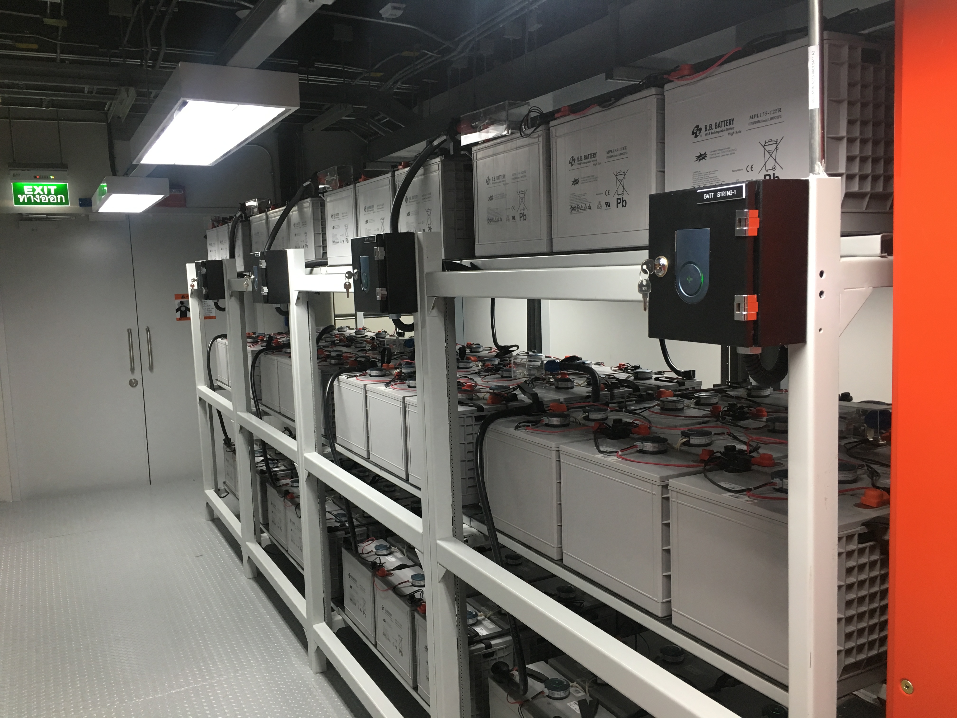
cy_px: 359
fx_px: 802
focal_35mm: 29
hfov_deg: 61.7
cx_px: 478
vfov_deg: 48.2
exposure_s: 1/33
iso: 64
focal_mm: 4.15
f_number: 2.2
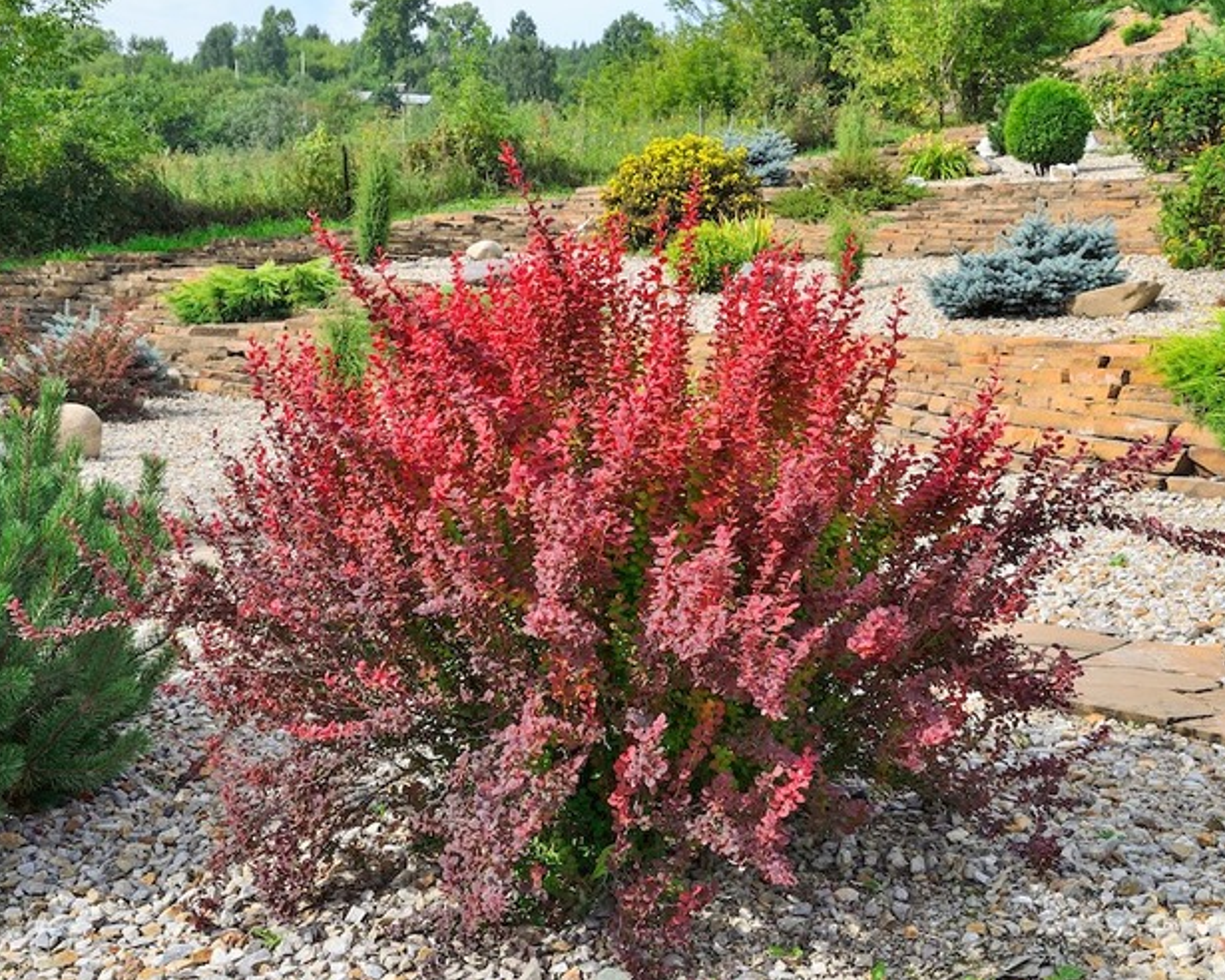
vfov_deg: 27.6
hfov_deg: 34.2
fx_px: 1994
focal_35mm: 55
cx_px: 615
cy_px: 488
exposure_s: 1/100
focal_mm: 30
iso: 100
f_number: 11
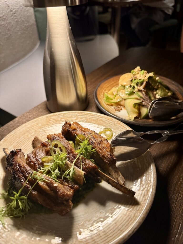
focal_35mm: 24
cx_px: 92
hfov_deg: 56.8
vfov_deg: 71.6
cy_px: 122
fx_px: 169
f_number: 1.78
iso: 400
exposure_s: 1/59
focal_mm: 6.76
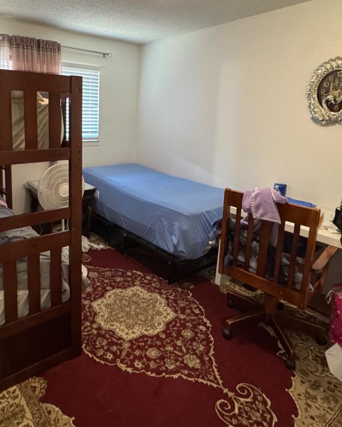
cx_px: 115
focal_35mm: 24
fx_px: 304
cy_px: 160
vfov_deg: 69.2
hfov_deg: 57.5
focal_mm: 2.22
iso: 640
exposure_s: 1/60
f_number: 2.2
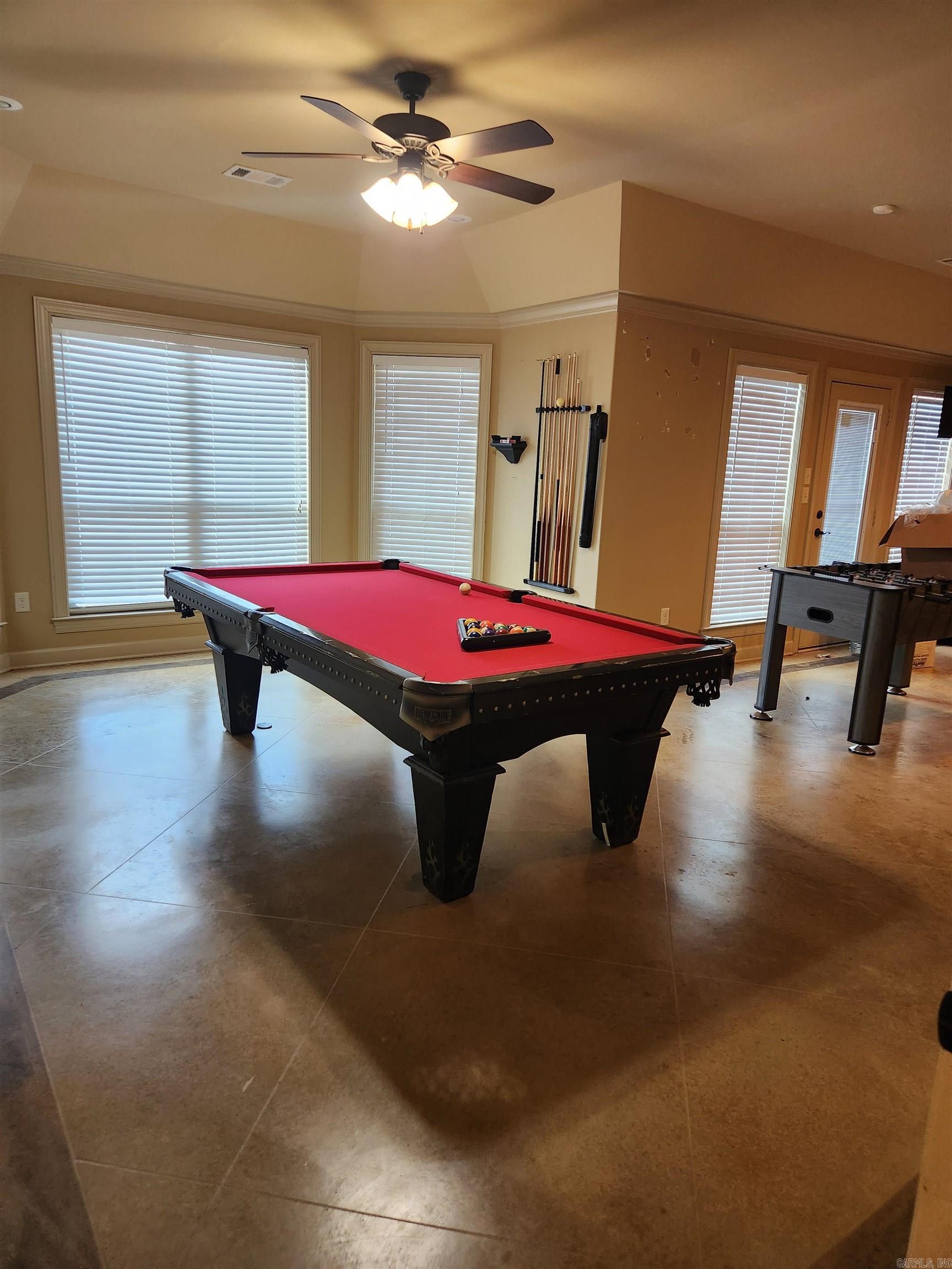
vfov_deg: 73.9
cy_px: 634
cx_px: 476
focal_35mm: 23
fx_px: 843
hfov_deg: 58.9
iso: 400
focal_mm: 5.4
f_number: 1.8
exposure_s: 1/120
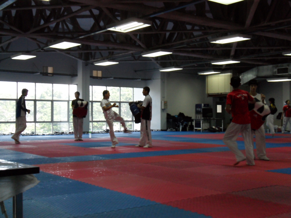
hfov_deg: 38.2
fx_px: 420
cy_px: 109
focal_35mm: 50
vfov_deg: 29.1
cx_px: 146
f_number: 4.3
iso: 400
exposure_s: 1/60
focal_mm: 9
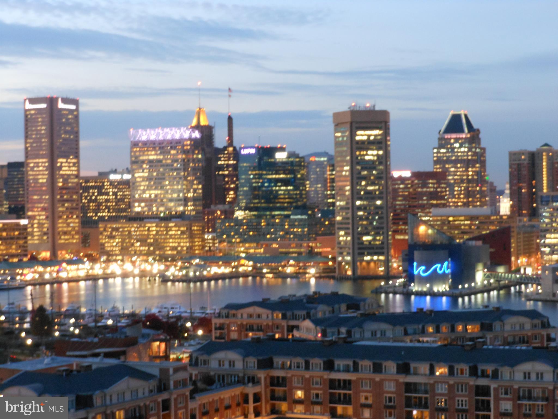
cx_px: 279
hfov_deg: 22.5
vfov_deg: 17.0
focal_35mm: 87
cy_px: 210
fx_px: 1402
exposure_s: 1
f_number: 5.3
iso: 400
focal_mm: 15.6
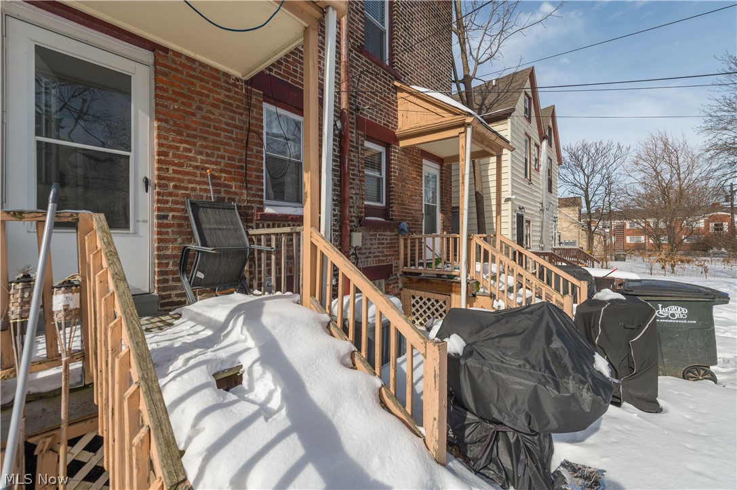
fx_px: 286
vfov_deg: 81.1
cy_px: 245
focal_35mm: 14
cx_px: 368
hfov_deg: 104.3
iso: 100
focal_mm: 14
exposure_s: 1/1250
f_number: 9
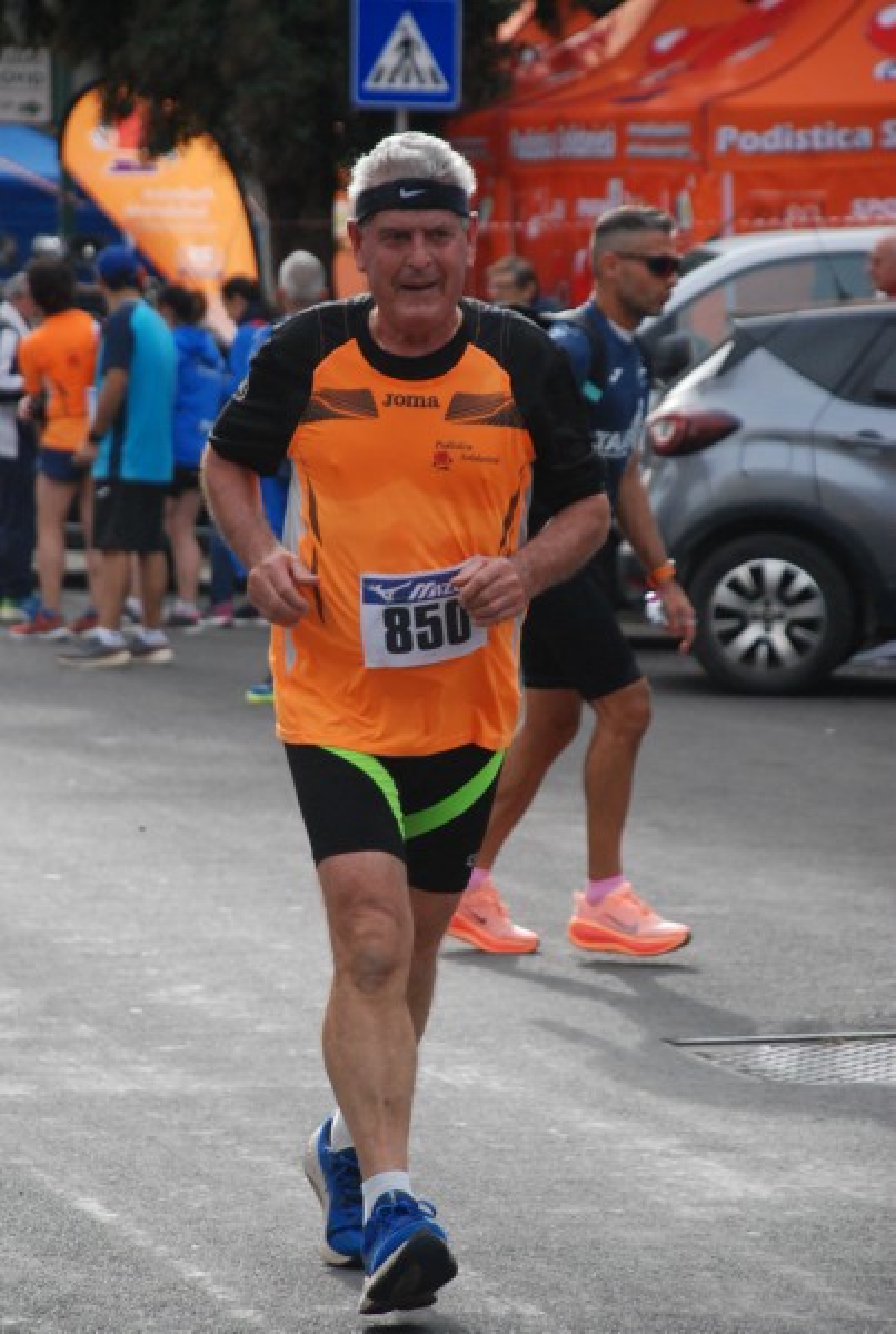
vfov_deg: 19.4
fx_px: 3900
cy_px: 667
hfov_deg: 13.1
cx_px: 448
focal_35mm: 105
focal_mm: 70
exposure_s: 1/800
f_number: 5.6
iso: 1000
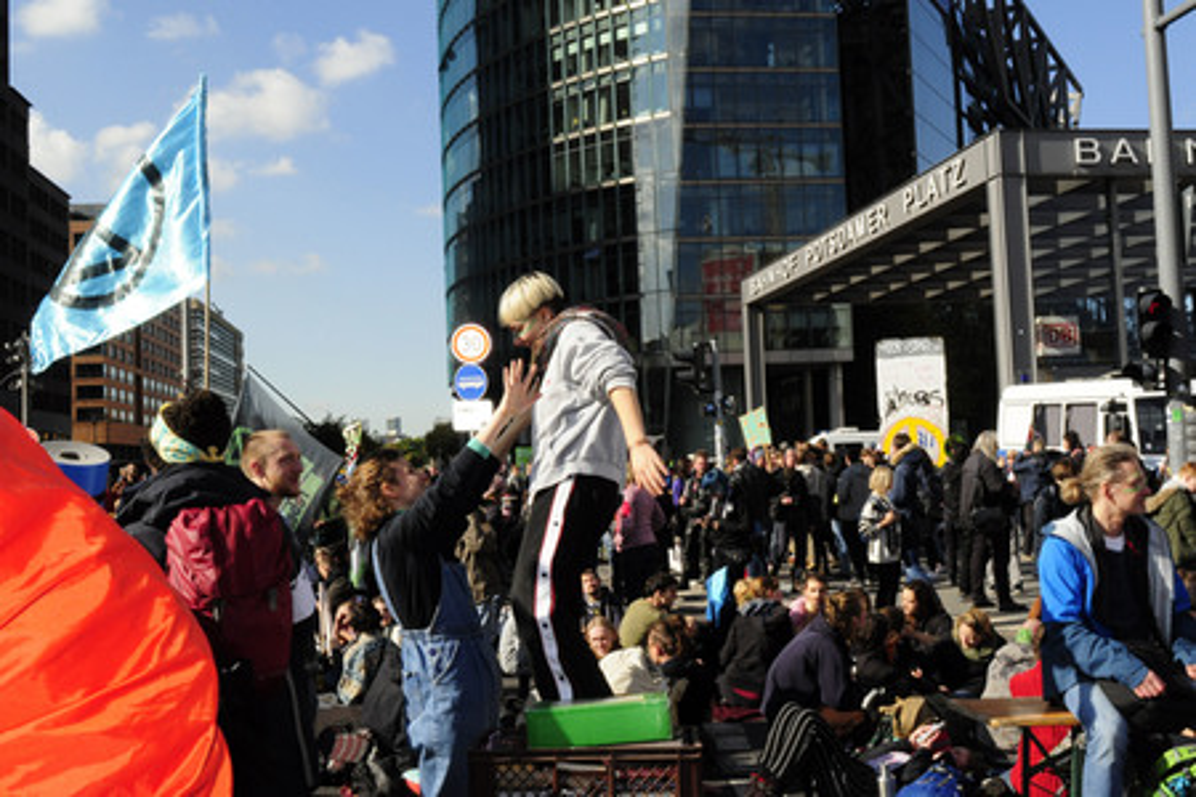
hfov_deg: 47.9
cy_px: 398
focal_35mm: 40
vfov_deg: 33.0
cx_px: 598
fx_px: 1345
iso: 900
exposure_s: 1/200
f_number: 25
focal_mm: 27
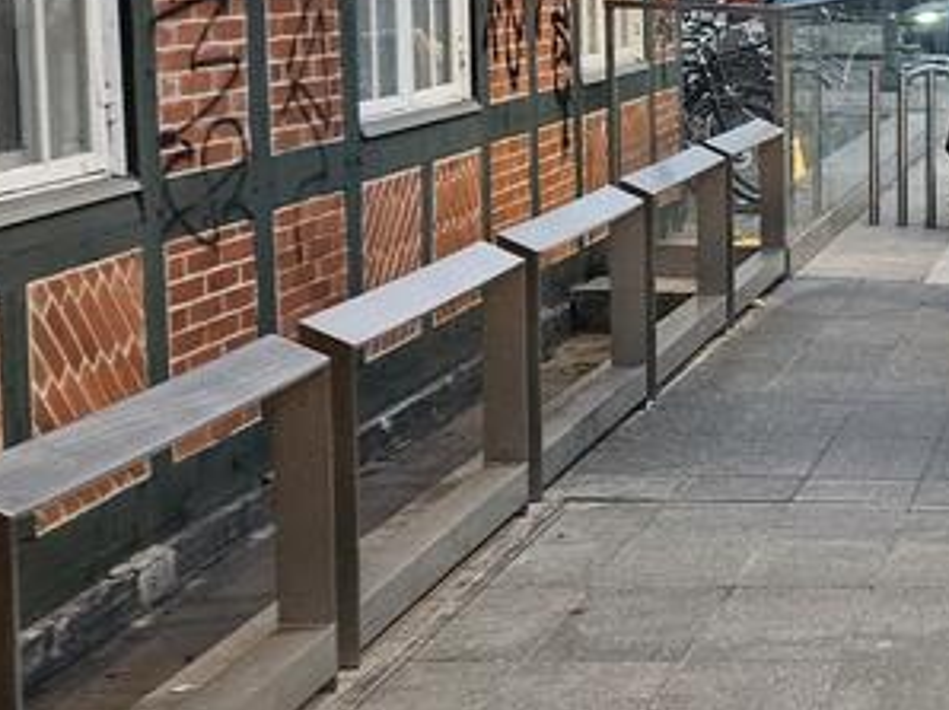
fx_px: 2438
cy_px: 309
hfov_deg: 18.0
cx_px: 1659
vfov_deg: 16.6
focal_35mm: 89
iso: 160
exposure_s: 1/120
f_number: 1.8
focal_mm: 5.4
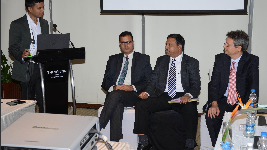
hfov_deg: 31.9
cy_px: 71
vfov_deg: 18.3
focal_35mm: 66
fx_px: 467
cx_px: 134
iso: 200
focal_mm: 42
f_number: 4.8
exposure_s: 1/60
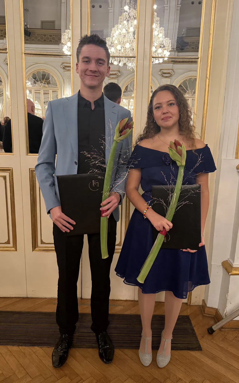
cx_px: 125
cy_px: 195
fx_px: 271
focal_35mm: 26
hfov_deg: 47.6
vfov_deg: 70.4
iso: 400
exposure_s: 1/100
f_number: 1.78
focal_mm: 6.76
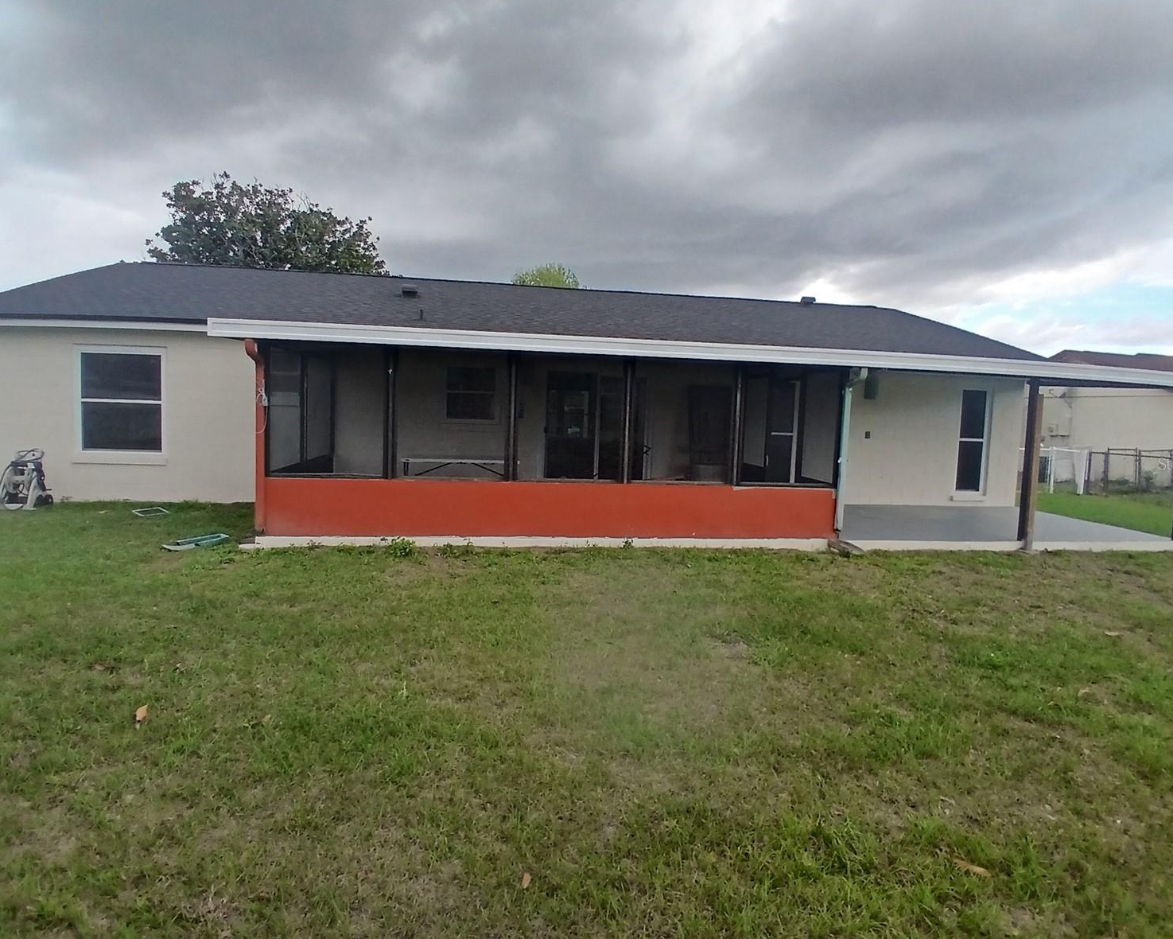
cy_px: 463
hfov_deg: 86.4
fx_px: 625
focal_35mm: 18
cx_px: 596
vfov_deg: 73.8
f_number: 2.2
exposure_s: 1/291
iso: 50
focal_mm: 1.4
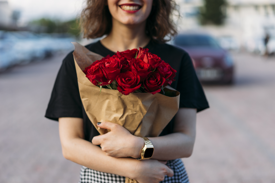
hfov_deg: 36.2
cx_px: 138
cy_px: 92
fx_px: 420
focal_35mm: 55
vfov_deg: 24.6
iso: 100
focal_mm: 55
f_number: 1.8
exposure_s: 1/500
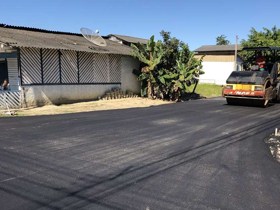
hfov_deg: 45.8
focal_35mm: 41
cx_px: 144
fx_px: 332
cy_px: 139
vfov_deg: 34.8
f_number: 1.8
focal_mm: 3.99
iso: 20
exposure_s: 1/1263
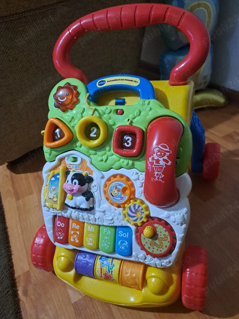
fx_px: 221
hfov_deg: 56.8
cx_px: 120
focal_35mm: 24
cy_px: 160
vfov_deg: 71.6
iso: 800
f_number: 1.8
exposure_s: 1/25
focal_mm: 5.23
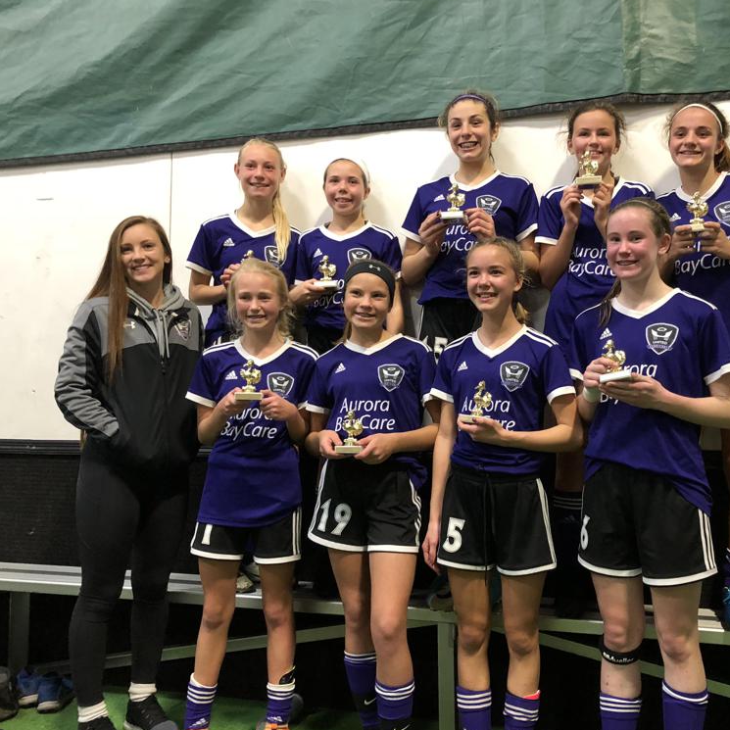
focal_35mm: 34
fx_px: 811
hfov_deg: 48.0
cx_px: 454
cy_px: 361
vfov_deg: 48.4
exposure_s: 1/13
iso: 100
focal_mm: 3.99
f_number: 1.8
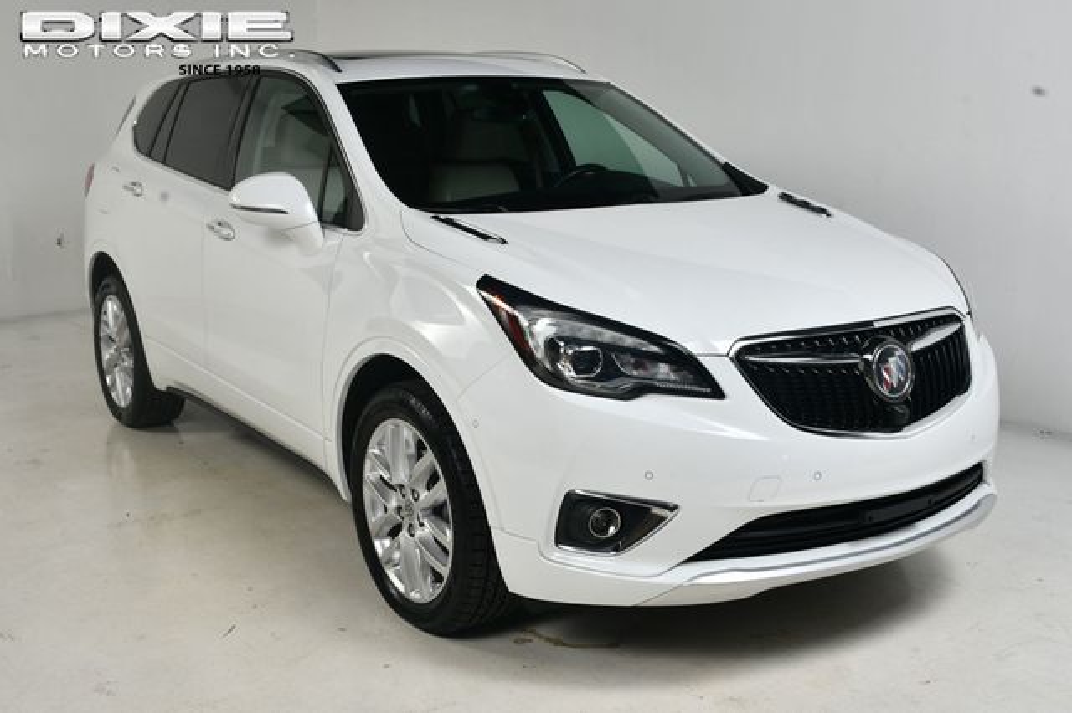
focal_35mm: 40
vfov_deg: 33.4
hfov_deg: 48.5
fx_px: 1190
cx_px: 536
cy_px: 356
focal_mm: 27
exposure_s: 1/160
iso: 100
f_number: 14
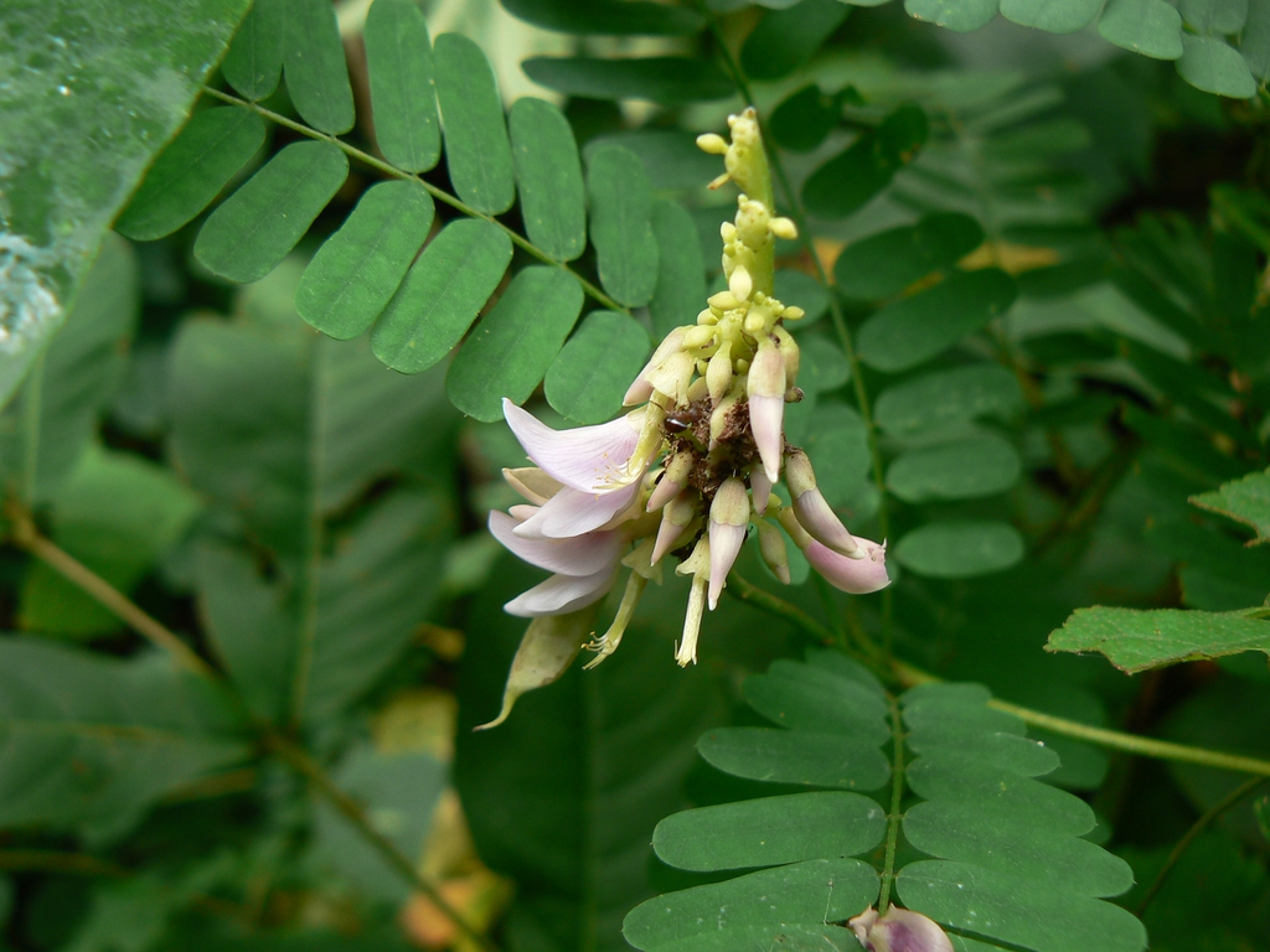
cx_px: 635
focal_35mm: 36
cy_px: 476
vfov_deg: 39.7
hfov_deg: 51.4
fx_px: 1321
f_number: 3.6
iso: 80
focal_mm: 6
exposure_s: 1/50
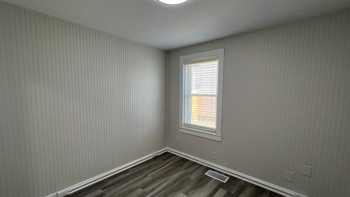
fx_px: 139
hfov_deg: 102.9
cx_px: 167
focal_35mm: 15
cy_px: 104
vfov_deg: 70.5
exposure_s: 1/120
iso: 160
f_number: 1.8
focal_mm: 1.57
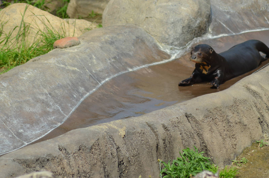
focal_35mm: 345
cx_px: 134
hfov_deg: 6.0
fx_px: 2573
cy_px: 89
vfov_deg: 4.0
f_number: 6.3
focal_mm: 230
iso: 400
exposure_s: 1/1600
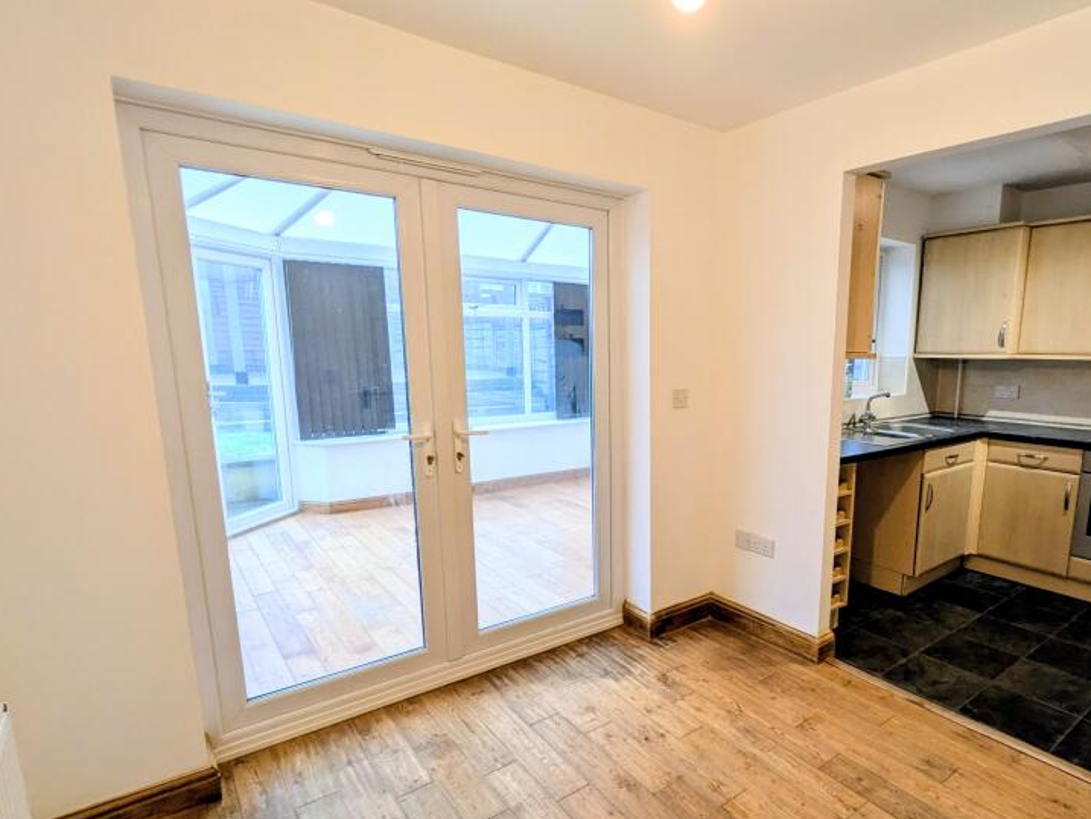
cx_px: 673
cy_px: 462
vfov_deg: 65.7
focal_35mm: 20
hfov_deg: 80.4
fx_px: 630
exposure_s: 1/50
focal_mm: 1.83
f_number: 2.2
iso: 58
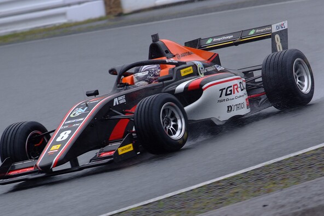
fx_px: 4939
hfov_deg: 3.8
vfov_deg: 2.5
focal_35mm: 549
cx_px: 153
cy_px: 88
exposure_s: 1/250
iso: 200
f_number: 5.6
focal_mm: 300
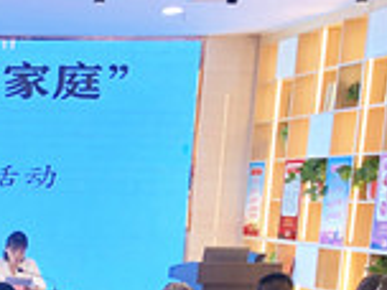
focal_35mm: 92
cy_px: 408
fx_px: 1029
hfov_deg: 18.5
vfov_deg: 15.1
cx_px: -216
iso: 64
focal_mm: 4
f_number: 1.8
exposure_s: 1/120
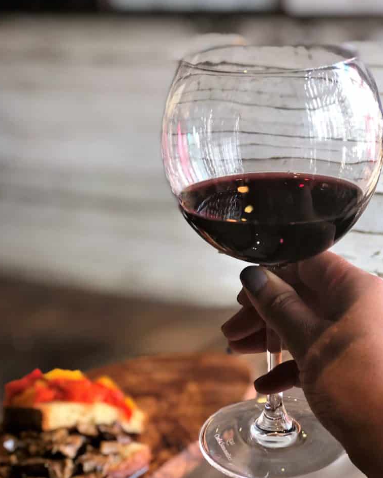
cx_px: 198
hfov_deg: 24.2
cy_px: 258
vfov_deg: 30.0
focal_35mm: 63
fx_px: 892
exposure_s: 1/33
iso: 160
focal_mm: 6.6
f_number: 2.8
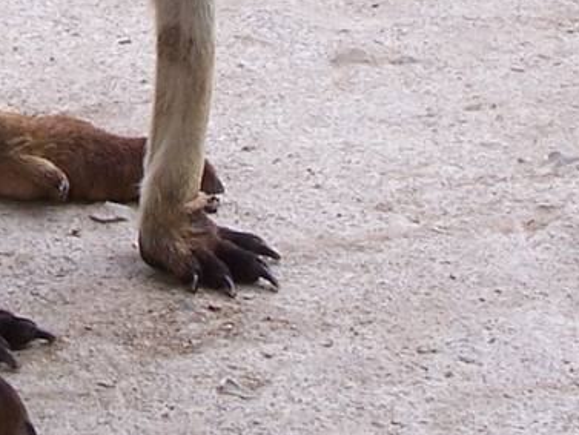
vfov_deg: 6.9
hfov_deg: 9.3
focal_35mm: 212
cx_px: -29
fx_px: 3547
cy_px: -217
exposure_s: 1/60
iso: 80
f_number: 3.4
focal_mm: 8.6
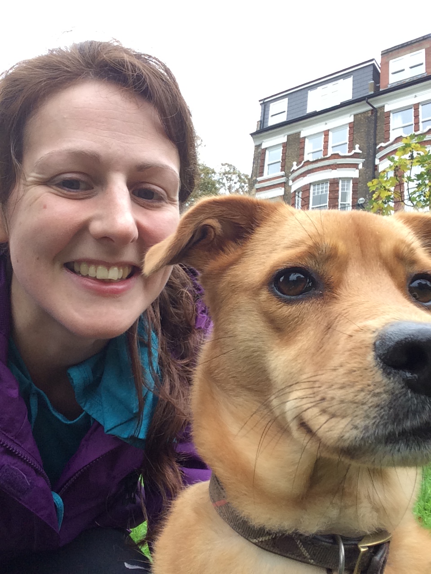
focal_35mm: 31
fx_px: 515
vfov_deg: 58.4
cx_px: 216
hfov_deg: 45.4
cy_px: 287
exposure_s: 1/100
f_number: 2.4
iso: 50
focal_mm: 2.15
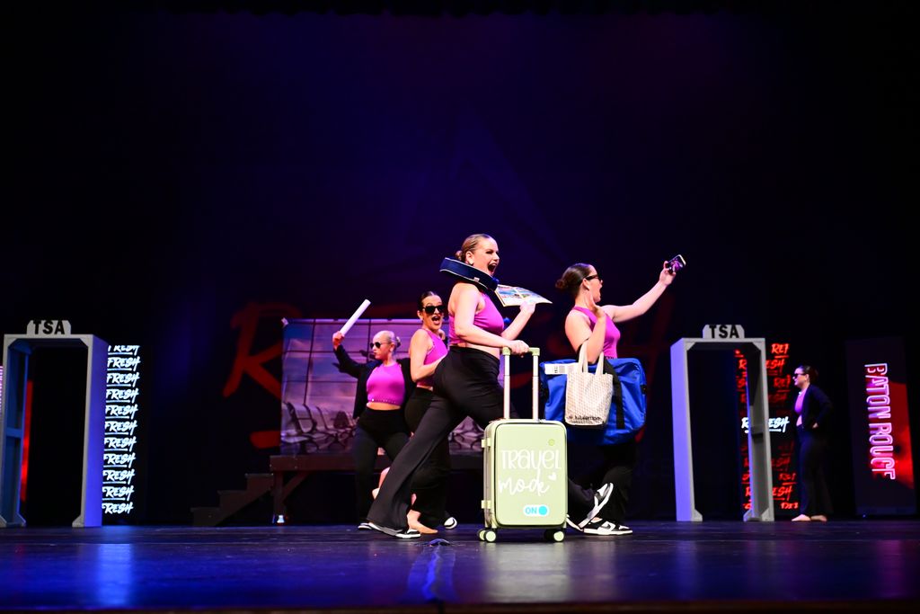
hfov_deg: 46.4
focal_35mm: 42
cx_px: 460
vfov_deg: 31.9
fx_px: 1073
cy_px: 307
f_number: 2.8
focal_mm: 42
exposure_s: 1/800
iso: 4000
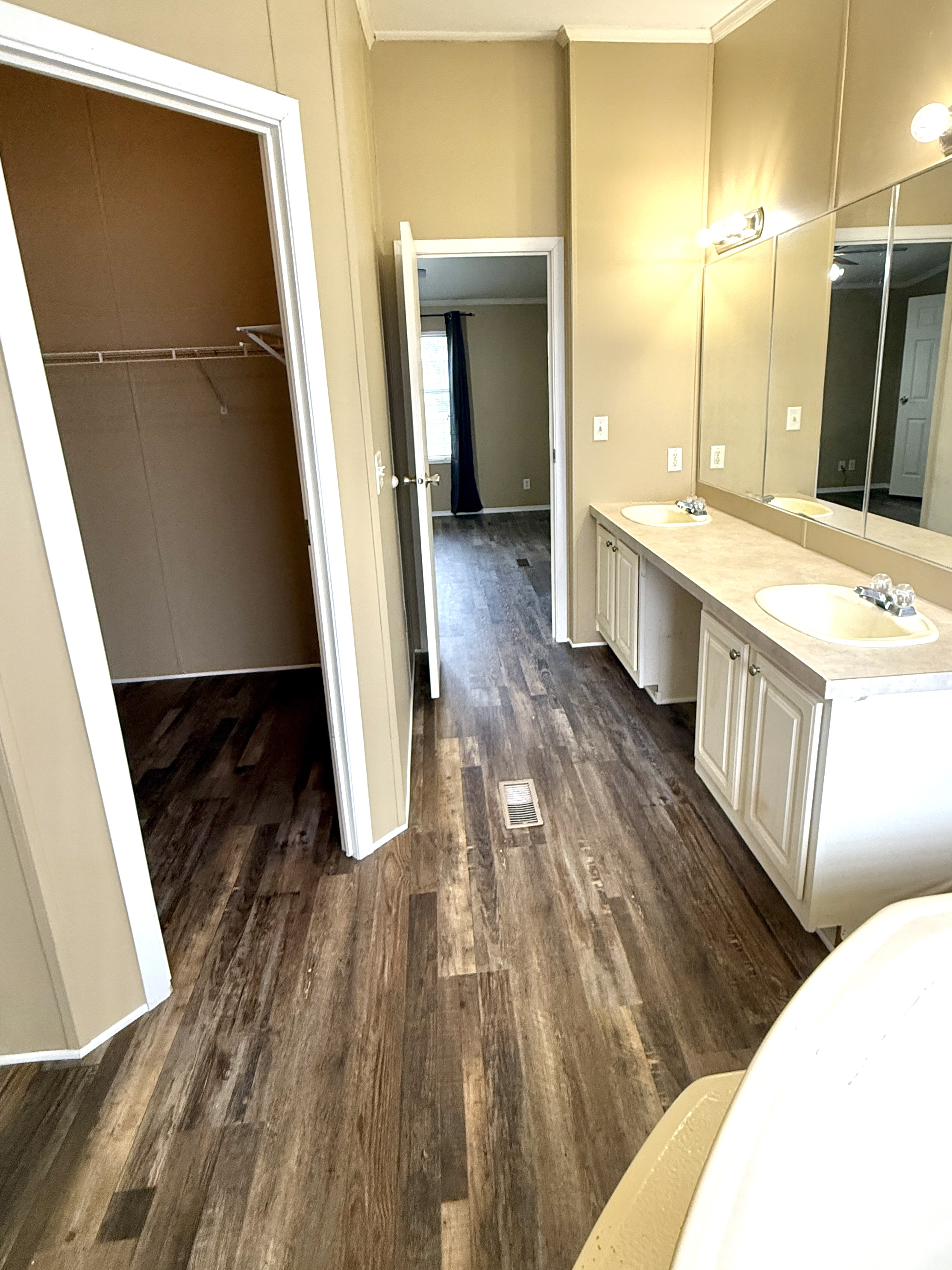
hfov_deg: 68.6
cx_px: 500
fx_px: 697
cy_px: 570
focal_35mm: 19
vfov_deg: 84.4
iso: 250
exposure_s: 1/120
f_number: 2.2
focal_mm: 2.22
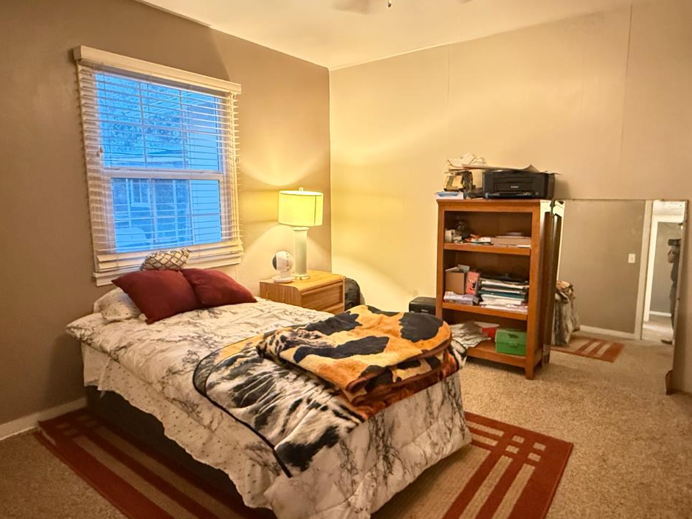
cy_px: 252
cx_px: 366
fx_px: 440
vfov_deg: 61.1
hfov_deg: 76.3
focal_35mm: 22
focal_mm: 2.22
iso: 1600
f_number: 2.2
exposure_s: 1/30
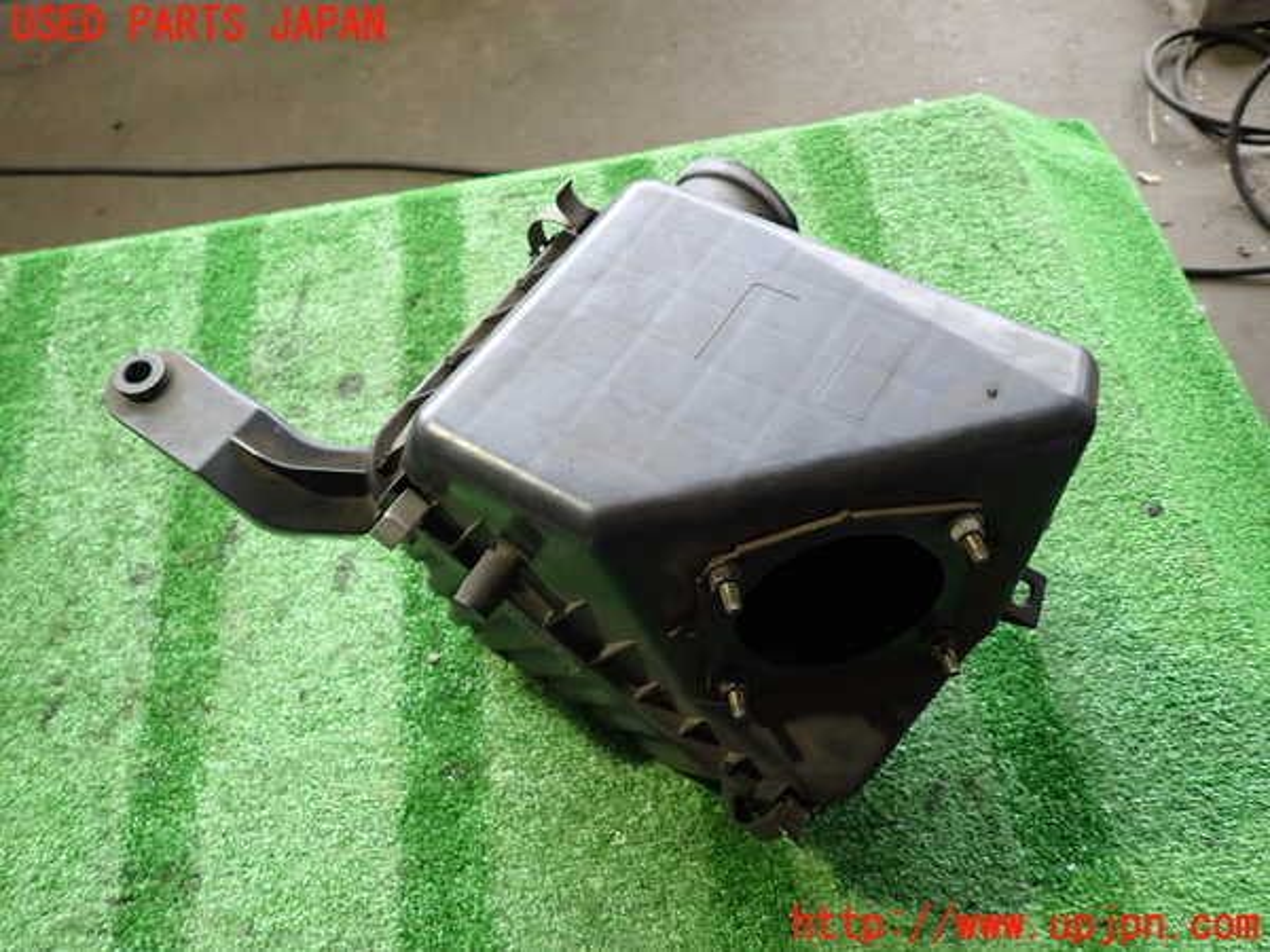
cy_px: 476
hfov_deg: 69.4
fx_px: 917
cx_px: 635
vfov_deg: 54.9
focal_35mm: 25
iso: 320
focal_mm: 4.5
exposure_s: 1/30
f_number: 2
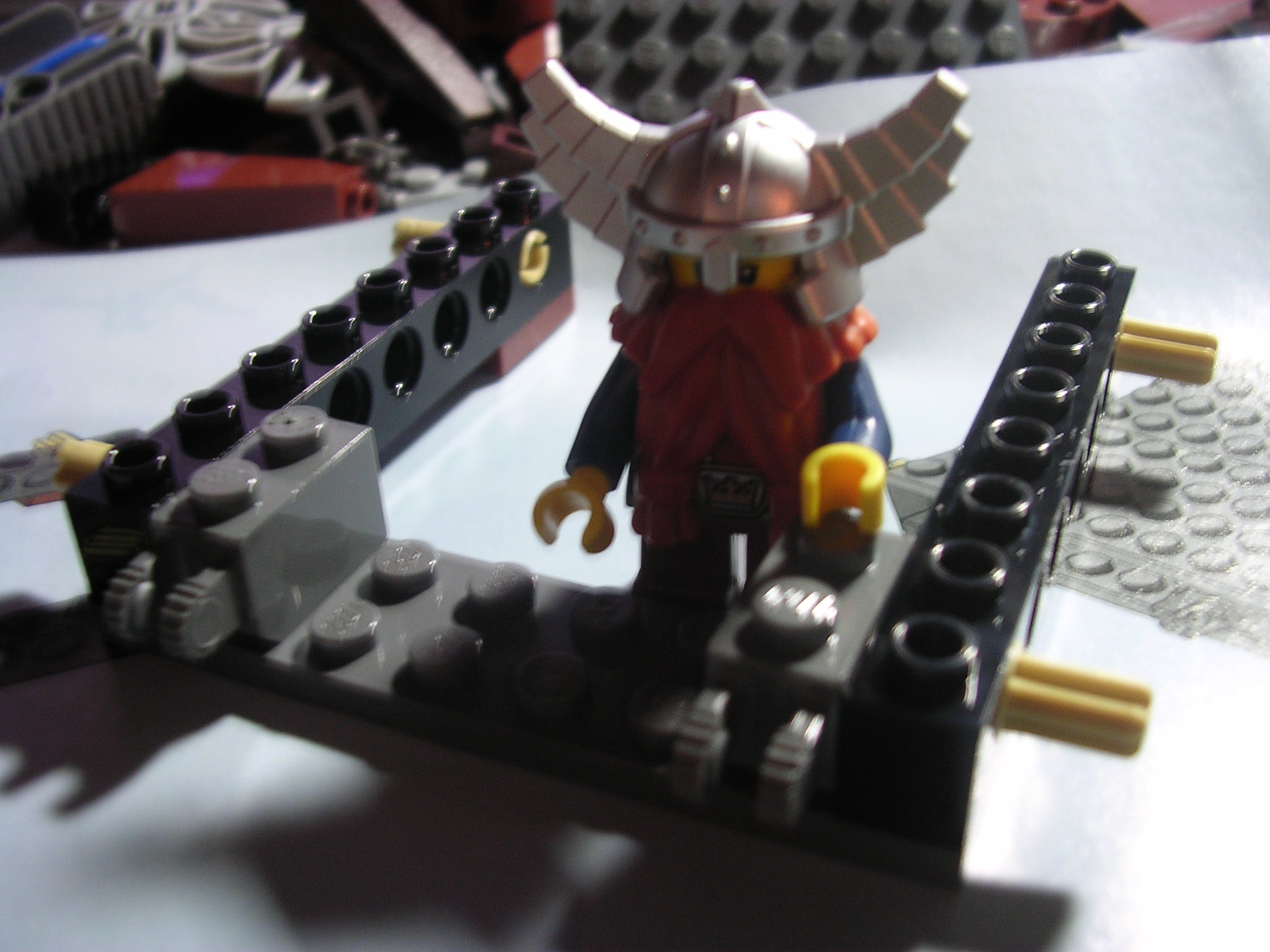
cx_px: 635
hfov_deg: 49.0
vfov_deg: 37.7
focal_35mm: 38
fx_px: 1394
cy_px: 476
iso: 100
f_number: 2.8
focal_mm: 5.8
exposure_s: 1/5.9
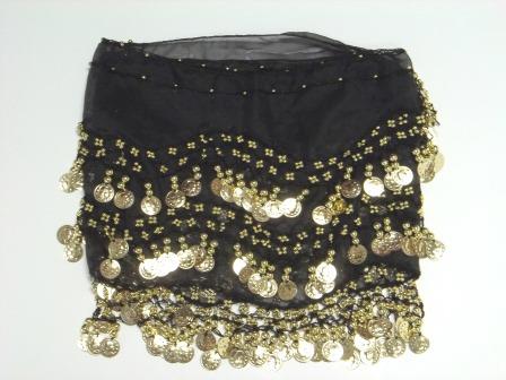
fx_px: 1257
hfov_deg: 22.8
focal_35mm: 86
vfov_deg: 17.2
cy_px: 190
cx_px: 253
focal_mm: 15.4
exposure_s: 1/40
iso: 160
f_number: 4.5
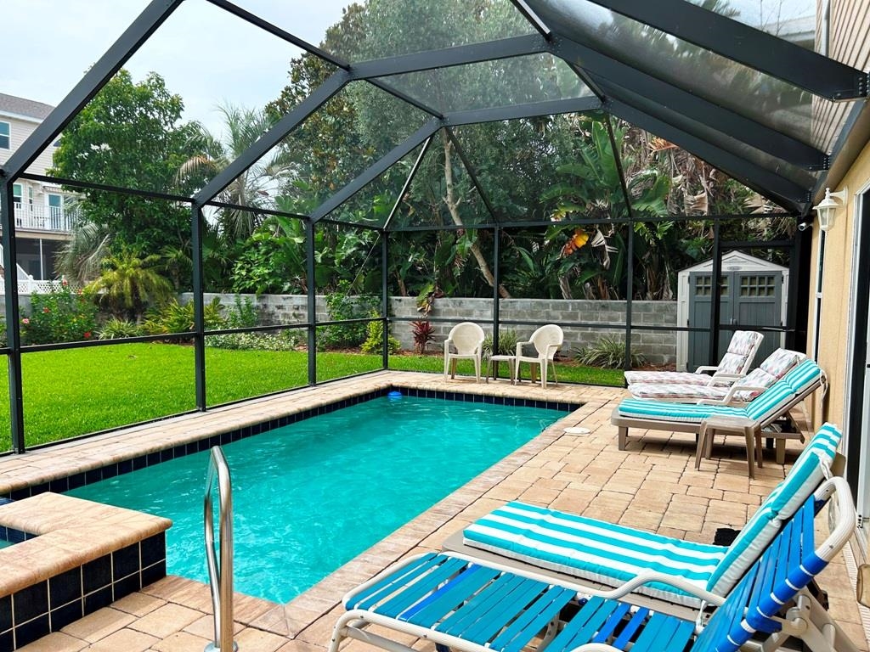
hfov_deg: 67.3
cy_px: 326
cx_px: 435
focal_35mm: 26
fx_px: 653
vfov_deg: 53.1
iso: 50
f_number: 1.5
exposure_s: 1/1645
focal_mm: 5.7
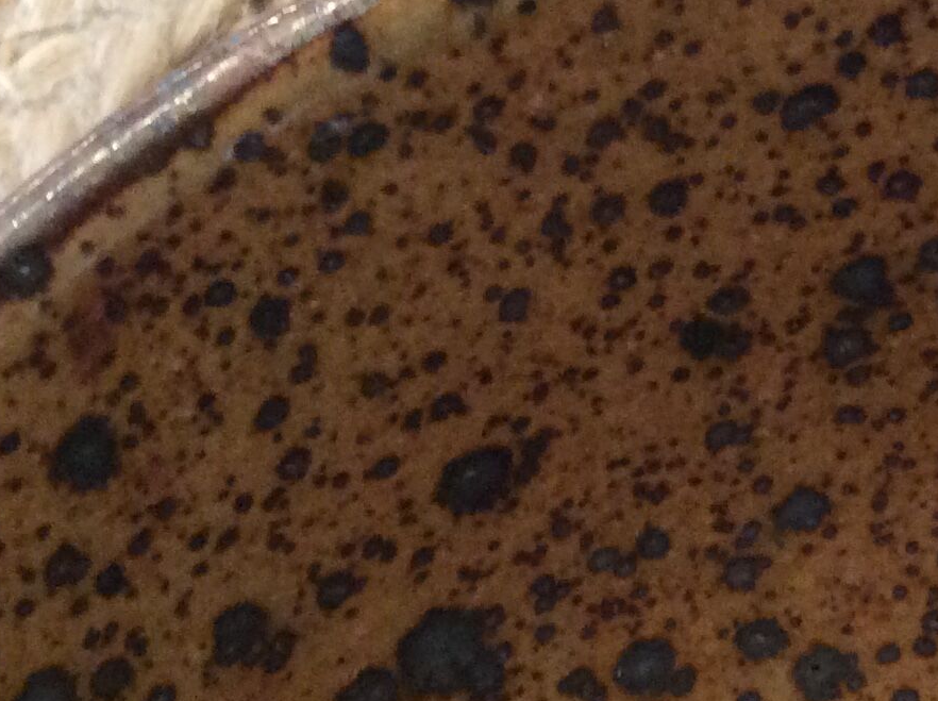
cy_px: 534
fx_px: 2544
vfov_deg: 15.6
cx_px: 907
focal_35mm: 94
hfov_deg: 20.3
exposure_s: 1/25
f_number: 2.4
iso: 250
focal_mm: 3.3
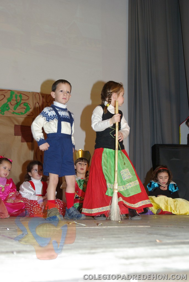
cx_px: 94
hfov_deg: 23.8
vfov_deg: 35.0
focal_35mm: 57
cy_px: 141
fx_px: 448
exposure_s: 1/60
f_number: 5.6
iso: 400
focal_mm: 38
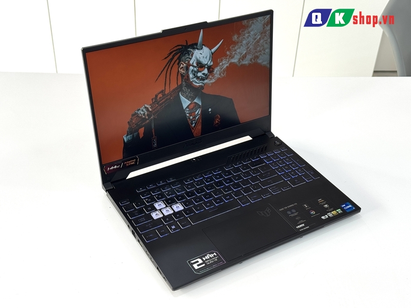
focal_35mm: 48
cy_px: 154
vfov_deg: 30.3
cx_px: 206
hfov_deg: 39.7
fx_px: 570
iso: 64
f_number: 1.78
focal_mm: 6.76
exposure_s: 1/121
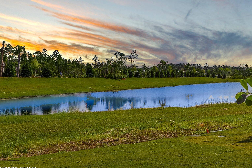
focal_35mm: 48
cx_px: 166
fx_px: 336
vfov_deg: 28.0
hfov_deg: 40.6
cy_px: 67
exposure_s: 1/400
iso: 400
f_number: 8
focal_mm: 24
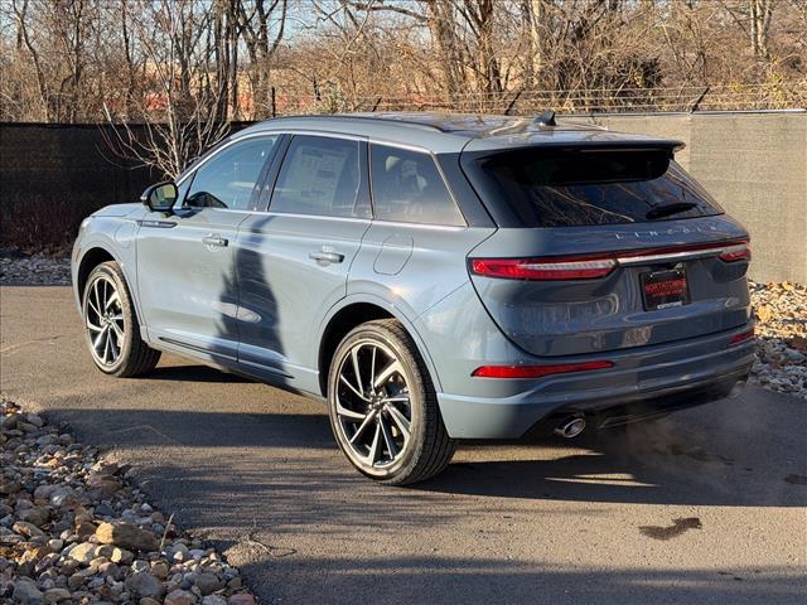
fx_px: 1119
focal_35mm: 48
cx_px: 404
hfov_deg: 39.7
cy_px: 302
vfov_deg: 30.3
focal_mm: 6.76
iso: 64
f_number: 1.78
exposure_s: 1/1167
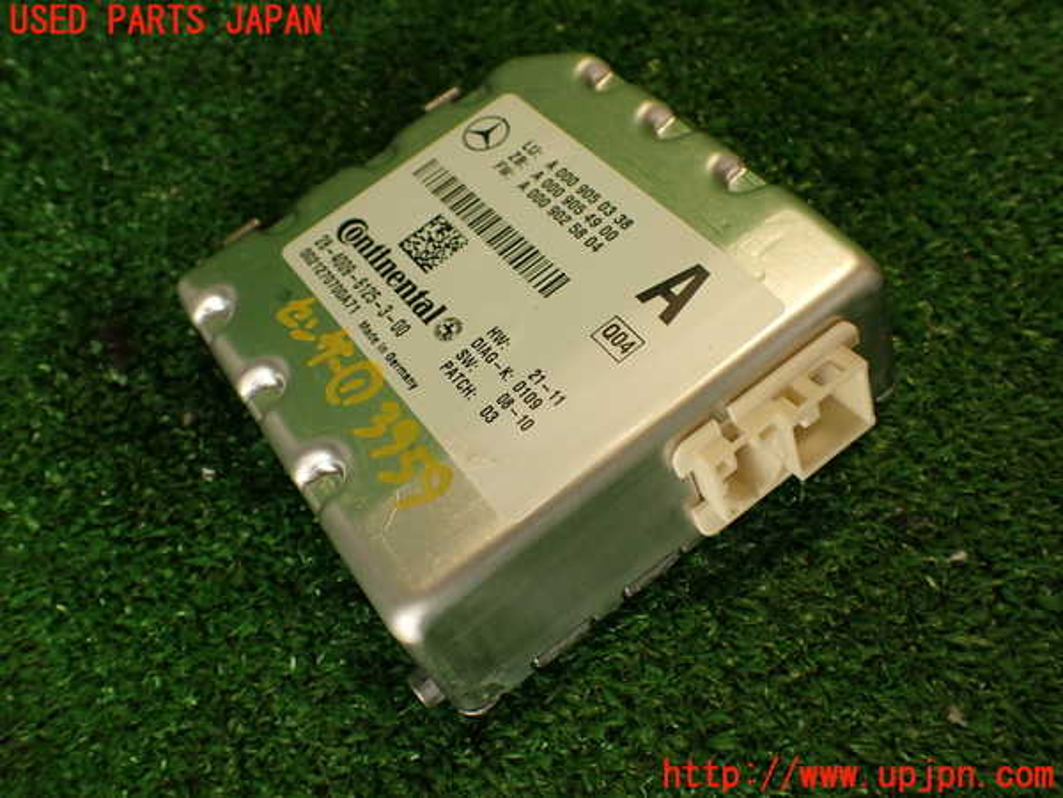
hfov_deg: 56.8
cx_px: 532
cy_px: 399
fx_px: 983
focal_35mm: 32
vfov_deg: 44.2
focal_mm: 5.79
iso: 160
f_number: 2.4
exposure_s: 1/60
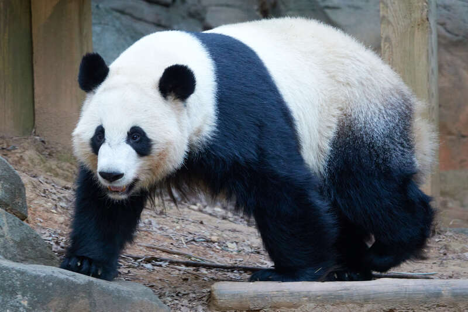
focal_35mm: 341
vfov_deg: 4.0
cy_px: 156
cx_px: 234
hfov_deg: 6.0
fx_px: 4432
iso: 2000
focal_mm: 124.94
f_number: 4
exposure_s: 1/250
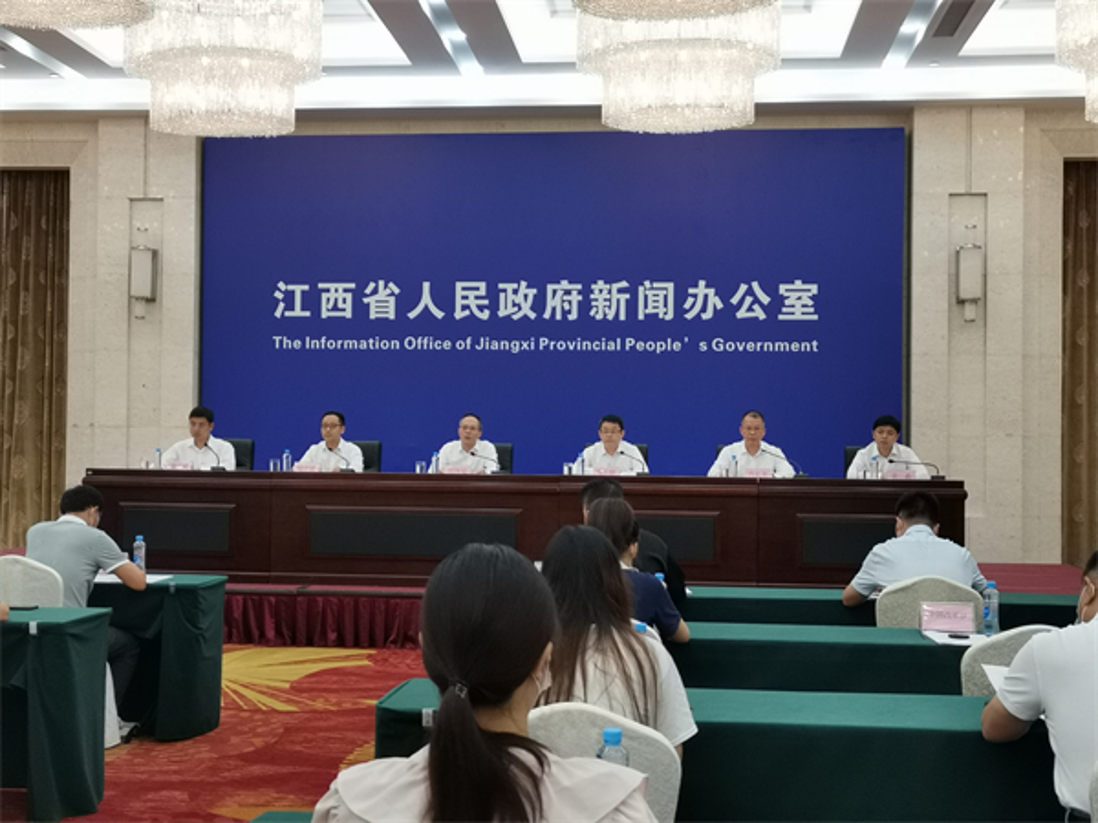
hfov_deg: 43.9
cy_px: 412
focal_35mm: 43
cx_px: 549
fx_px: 1364
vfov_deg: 33.6
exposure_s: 1/100
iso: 200
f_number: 1.8
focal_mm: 4.75
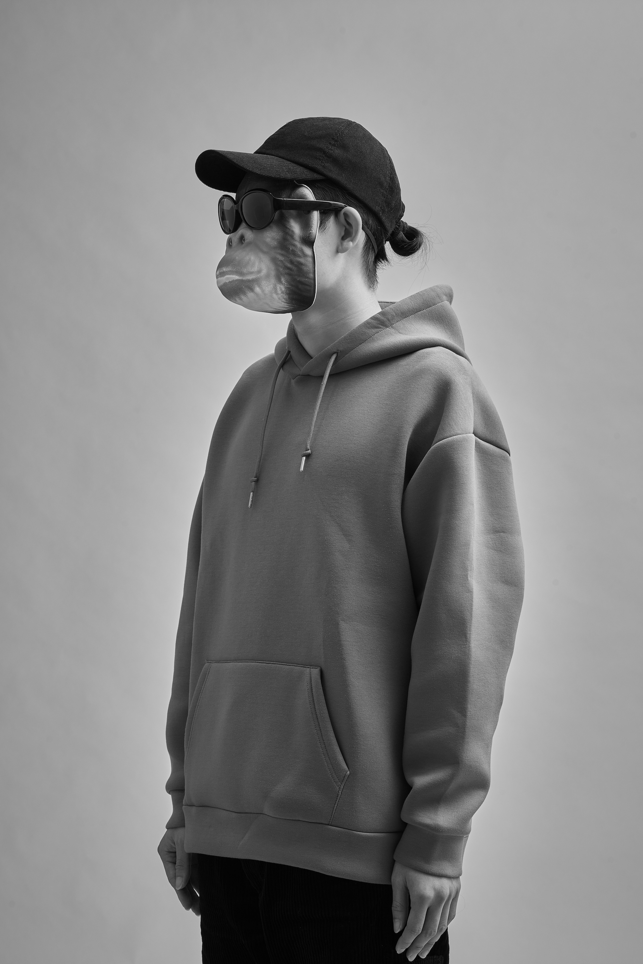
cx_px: 322
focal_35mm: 105
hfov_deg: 13.0
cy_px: 482
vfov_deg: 19.5
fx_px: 2813
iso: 400
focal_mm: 105
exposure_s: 1/160
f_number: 11
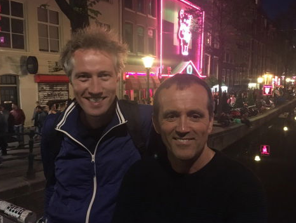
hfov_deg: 58.3
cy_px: 113
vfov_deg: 45.6
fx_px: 265
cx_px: 151
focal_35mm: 31
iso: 1000
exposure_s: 1/17
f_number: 2.2
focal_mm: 4.15
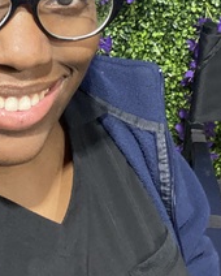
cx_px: 58
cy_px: 1
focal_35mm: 69
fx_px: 563
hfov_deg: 22.0
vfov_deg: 26.1
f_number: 2.2
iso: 320
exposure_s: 1/40
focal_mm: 2.71
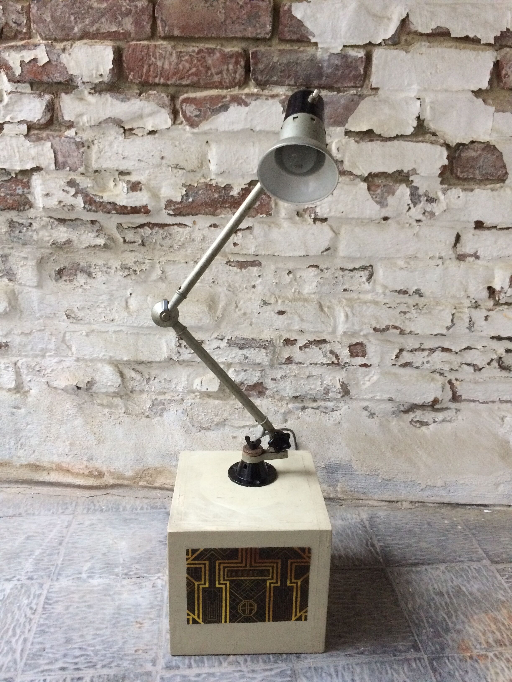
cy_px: 341
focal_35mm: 29
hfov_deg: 48.2
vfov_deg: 61.7
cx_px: 256
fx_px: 572
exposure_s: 1/33
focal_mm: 4.15
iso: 320
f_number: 2.2
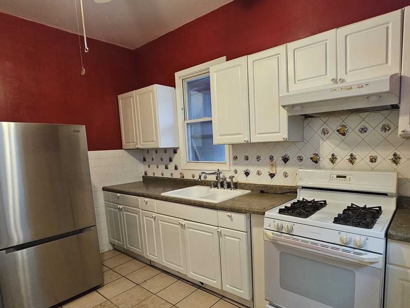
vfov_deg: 68.4
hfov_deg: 84.0
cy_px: 175
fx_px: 225
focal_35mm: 19
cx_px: 238
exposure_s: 1/30
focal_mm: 2.2
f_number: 2.2
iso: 400
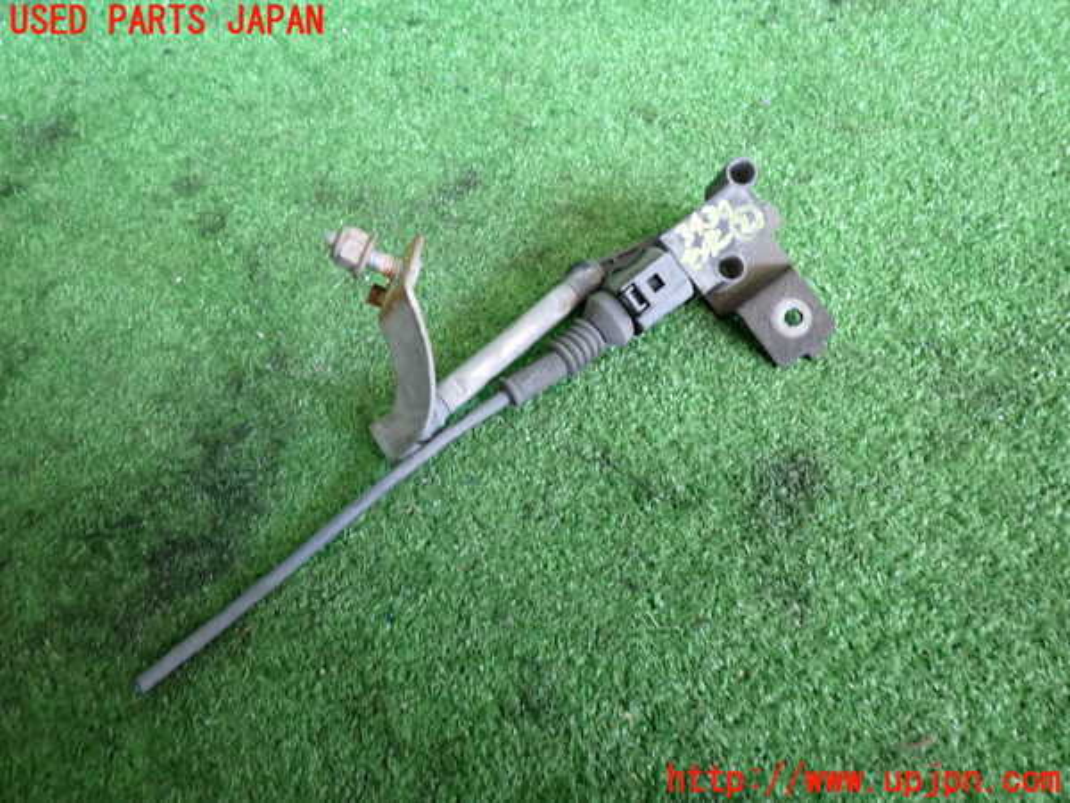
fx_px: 773
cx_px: 535
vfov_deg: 54.9
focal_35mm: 25
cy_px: 402
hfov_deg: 69.4
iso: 400
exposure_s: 1/30
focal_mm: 4.5
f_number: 2
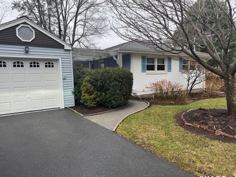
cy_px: 90
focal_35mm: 25
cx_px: 114
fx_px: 170
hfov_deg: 69.4
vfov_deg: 54.9
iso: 64
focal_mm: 6.76
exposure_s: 1/121
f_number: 1.78
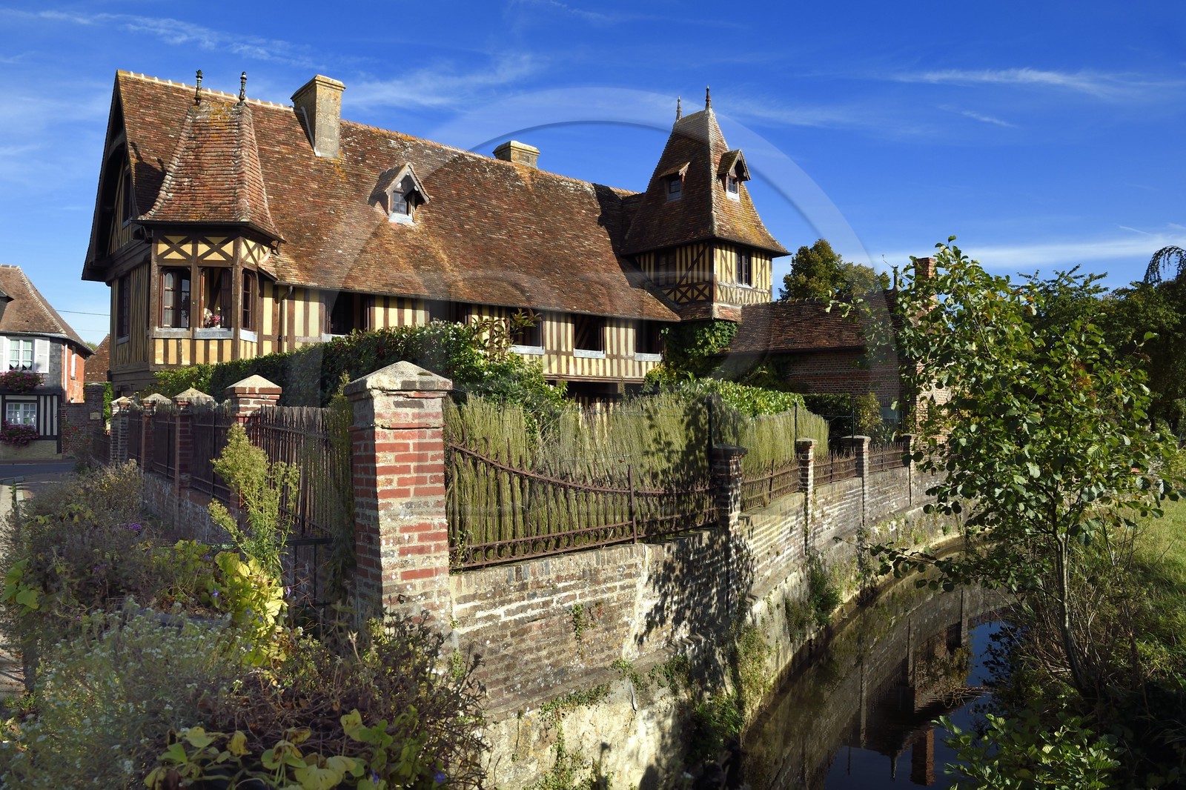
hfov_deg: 69.4
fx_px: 856
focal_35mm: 26
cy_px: 395
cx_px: 593
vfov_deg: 49.5
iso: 200
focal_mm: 26
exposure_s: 1/250
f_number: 11
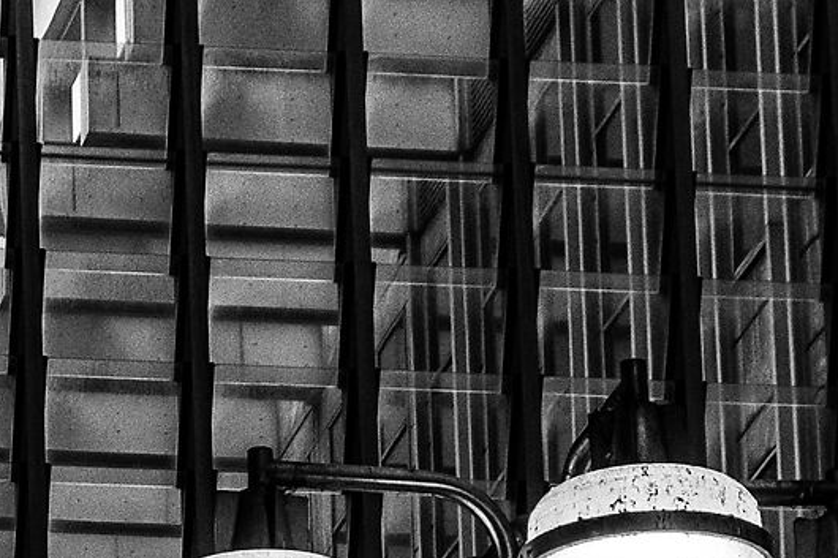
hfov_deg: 5.5
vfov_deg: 3.6
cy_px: 999
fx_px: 8749
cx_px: -96
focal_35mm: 376
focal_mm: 55
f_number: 7.1
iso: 400
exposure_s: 1/100
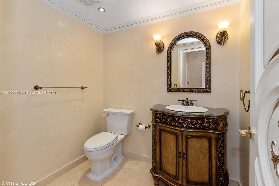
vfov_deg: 73.8
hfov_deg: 96.7
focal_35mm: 16
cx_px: 140
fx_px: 124
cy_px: 93
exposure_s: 1/15
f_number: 8
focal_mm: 16
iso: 250
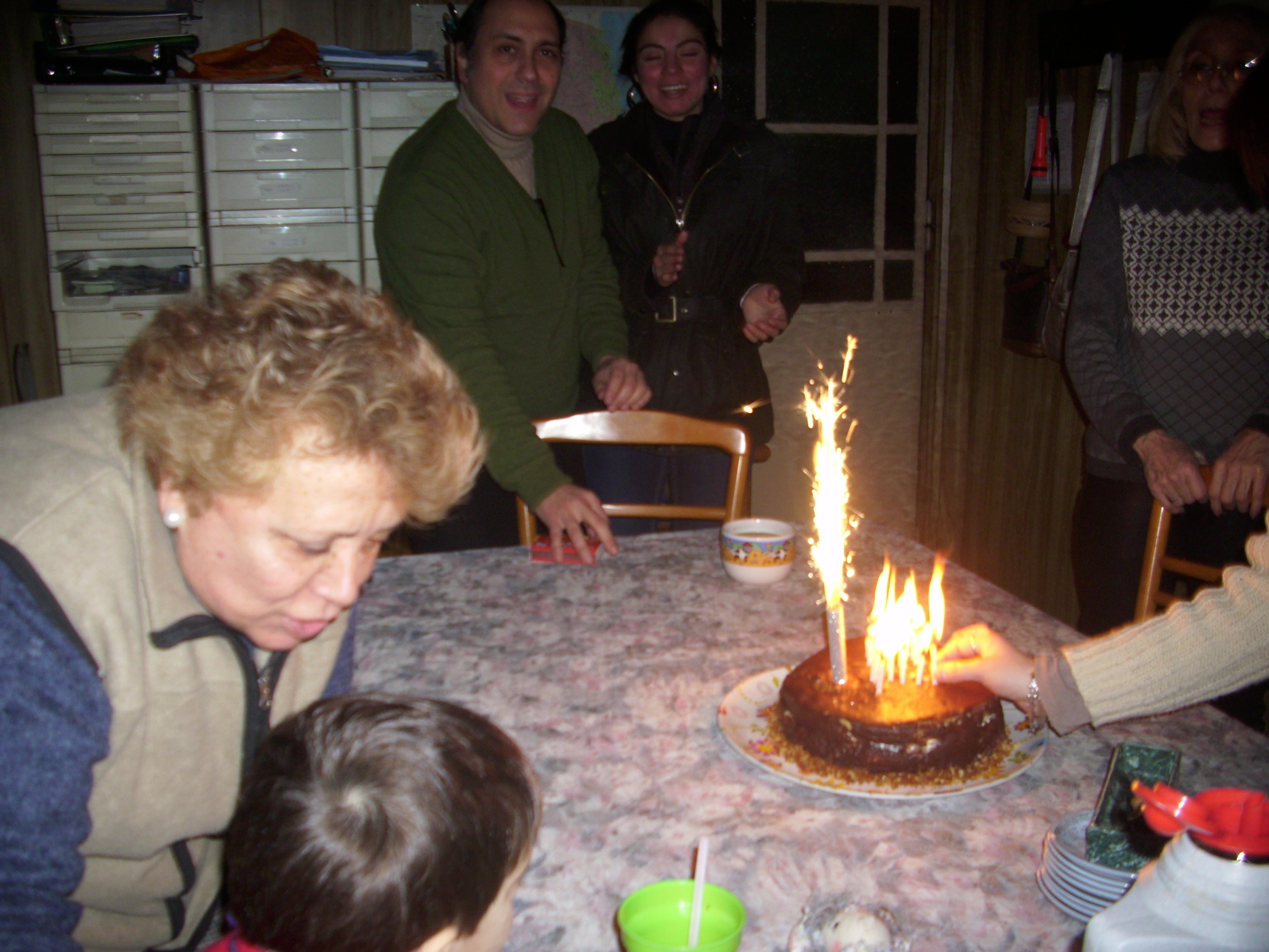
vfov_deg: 45.4
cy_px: 476
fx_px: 1136
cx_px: 634
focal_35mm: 31
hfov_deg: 58.4
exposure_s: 1/30
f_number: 2.8
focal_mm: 6.2
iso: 50
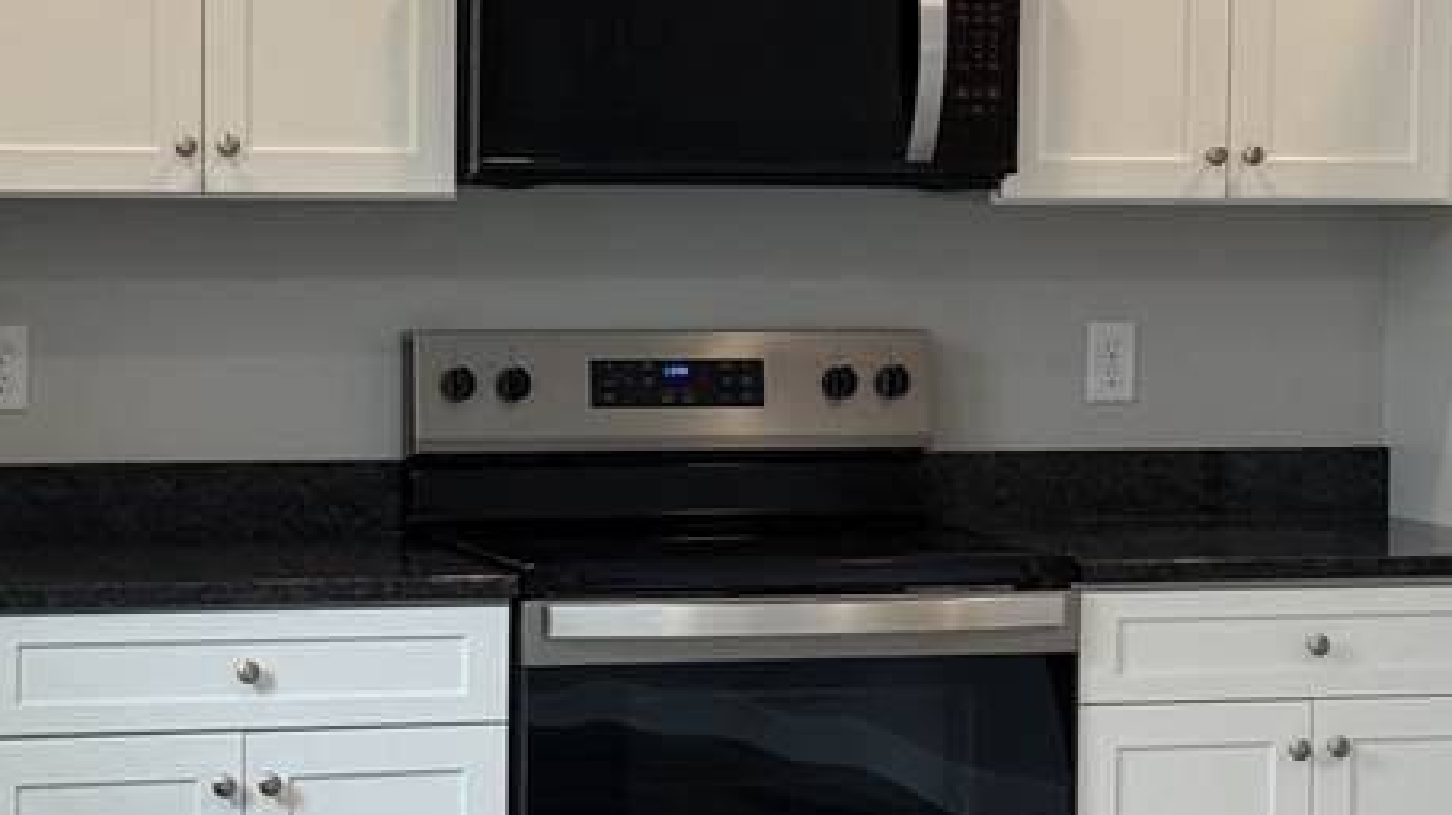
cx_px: 713
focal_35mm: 118
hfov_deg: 18.2
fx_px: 4542
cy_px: 352
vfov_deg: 10.3
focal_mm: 6.76
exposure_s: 1/139
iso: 80
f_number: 1.78
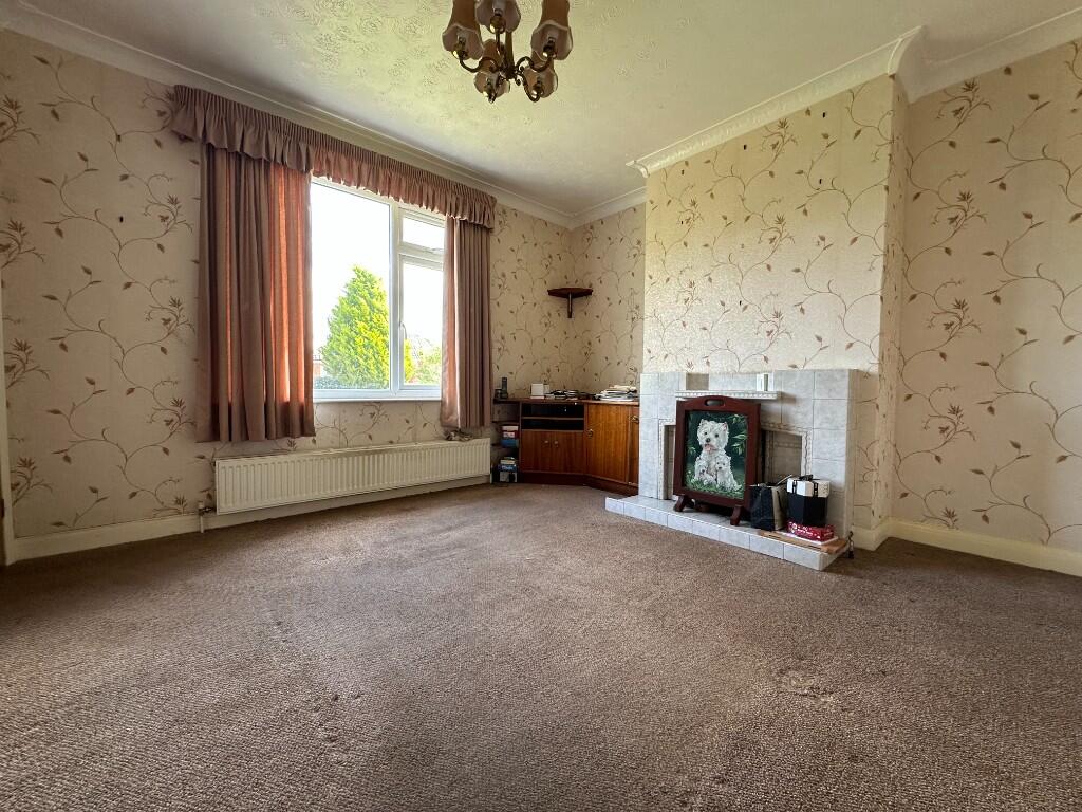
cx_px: 541
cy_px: 406
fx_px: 438
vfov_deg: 85.7
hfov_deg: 102.1
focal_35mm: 14
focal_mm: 2.22
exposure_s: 1/99
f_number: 2.2
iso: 125
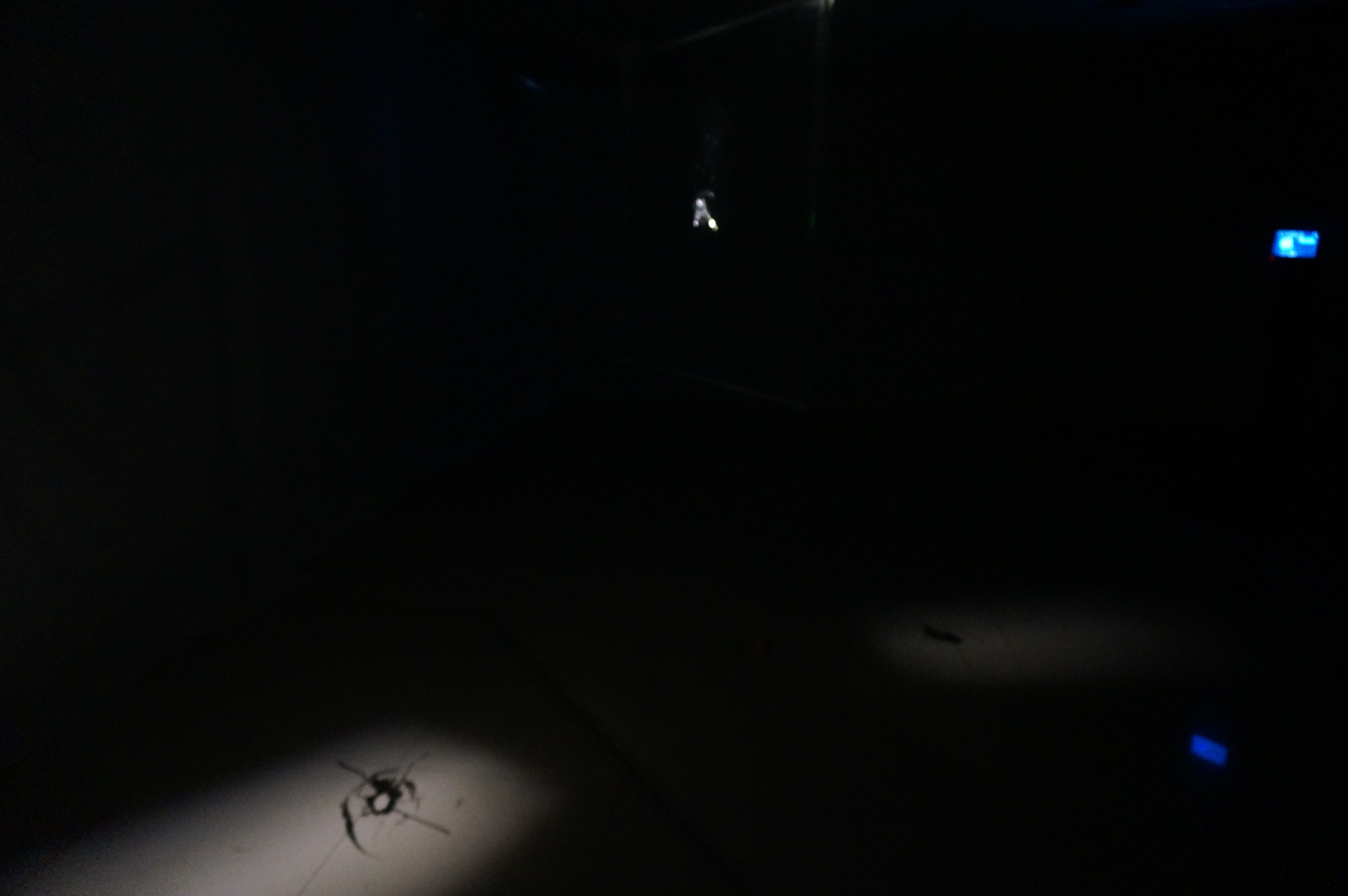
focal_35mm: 24
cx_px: 674
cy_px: 448
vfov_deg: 53.0
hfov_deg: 73.8
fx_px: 898
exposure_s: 1/13
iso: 3200
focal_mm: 16
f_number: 3.5
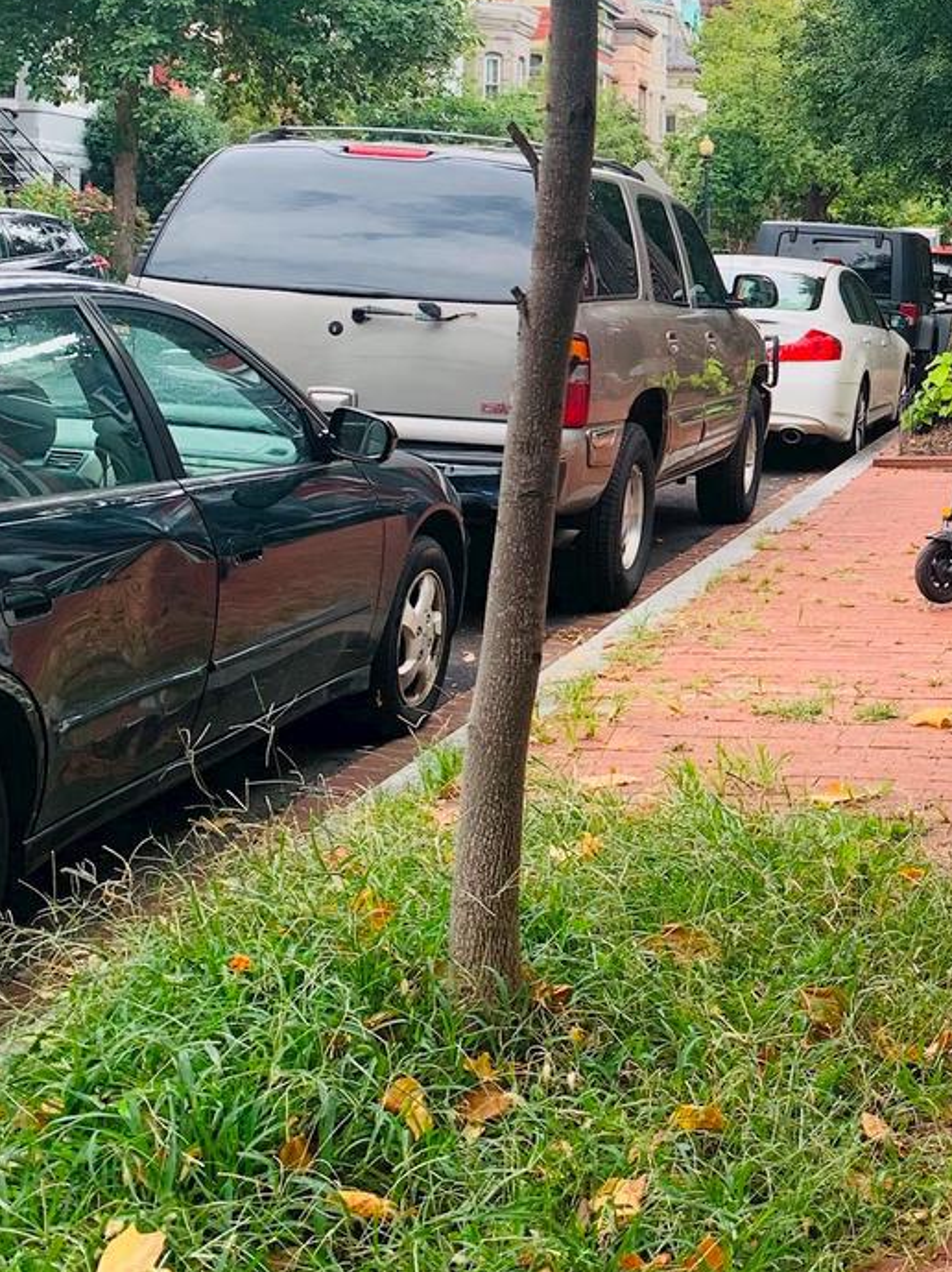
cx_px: 1016
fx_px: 2129
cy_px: 271
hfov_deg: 23.8
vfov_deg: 32.4
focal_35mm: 58
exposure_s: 1/217
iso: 25
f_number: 1.8
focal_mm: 4.25
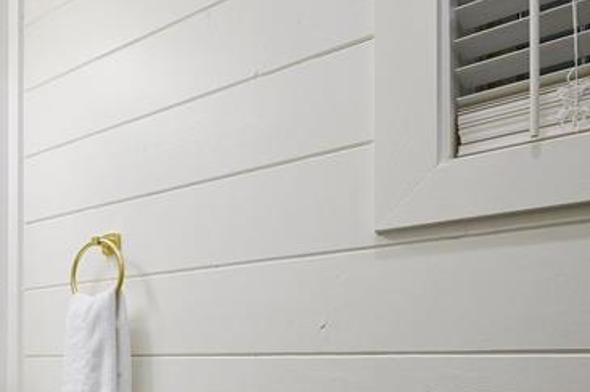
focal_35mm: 39
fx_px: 639
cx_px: 1
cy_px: 365
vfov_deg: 32.2
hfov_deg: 42.8
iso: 200
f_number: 10
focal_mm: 14
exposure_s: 1/60
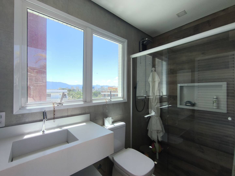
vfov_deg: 78.1
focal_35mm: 16
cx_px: 118
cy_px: 88
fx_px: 109
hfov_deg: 94.5
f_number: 2.2
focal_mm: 1.65
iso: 50
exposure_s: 1/349
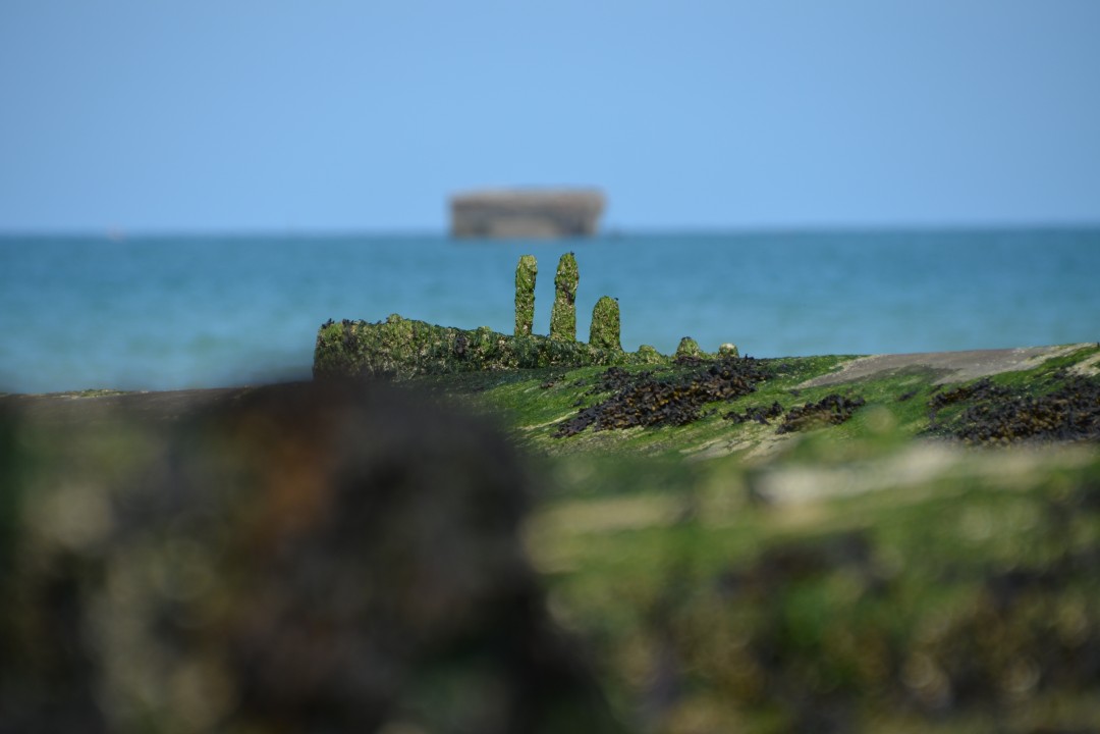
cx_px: 550
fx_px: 12374
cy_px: 367
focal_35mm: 405
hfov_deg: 5.1
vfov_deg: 3.4
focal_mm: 270
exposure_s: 1/800
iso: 200
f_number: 6.3
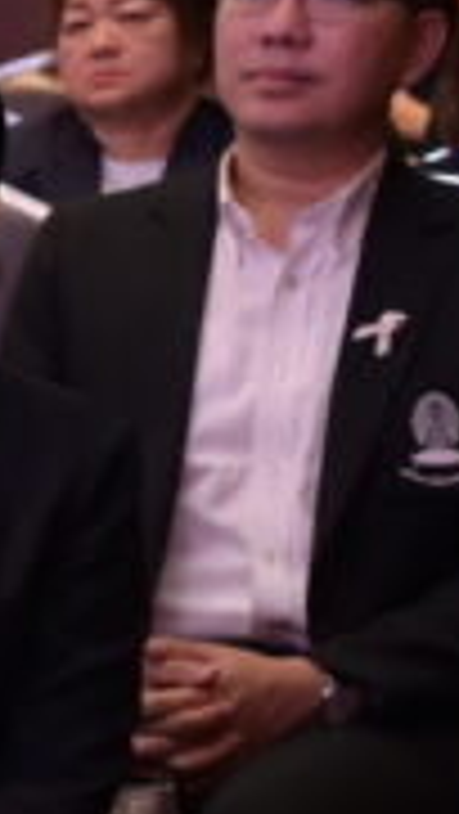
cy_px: 441
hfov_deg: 4.4
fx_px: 5380
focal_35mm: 249
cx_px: -1562
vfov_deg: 8.7
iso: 1250
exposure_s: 1/60
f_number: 4
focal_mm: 42
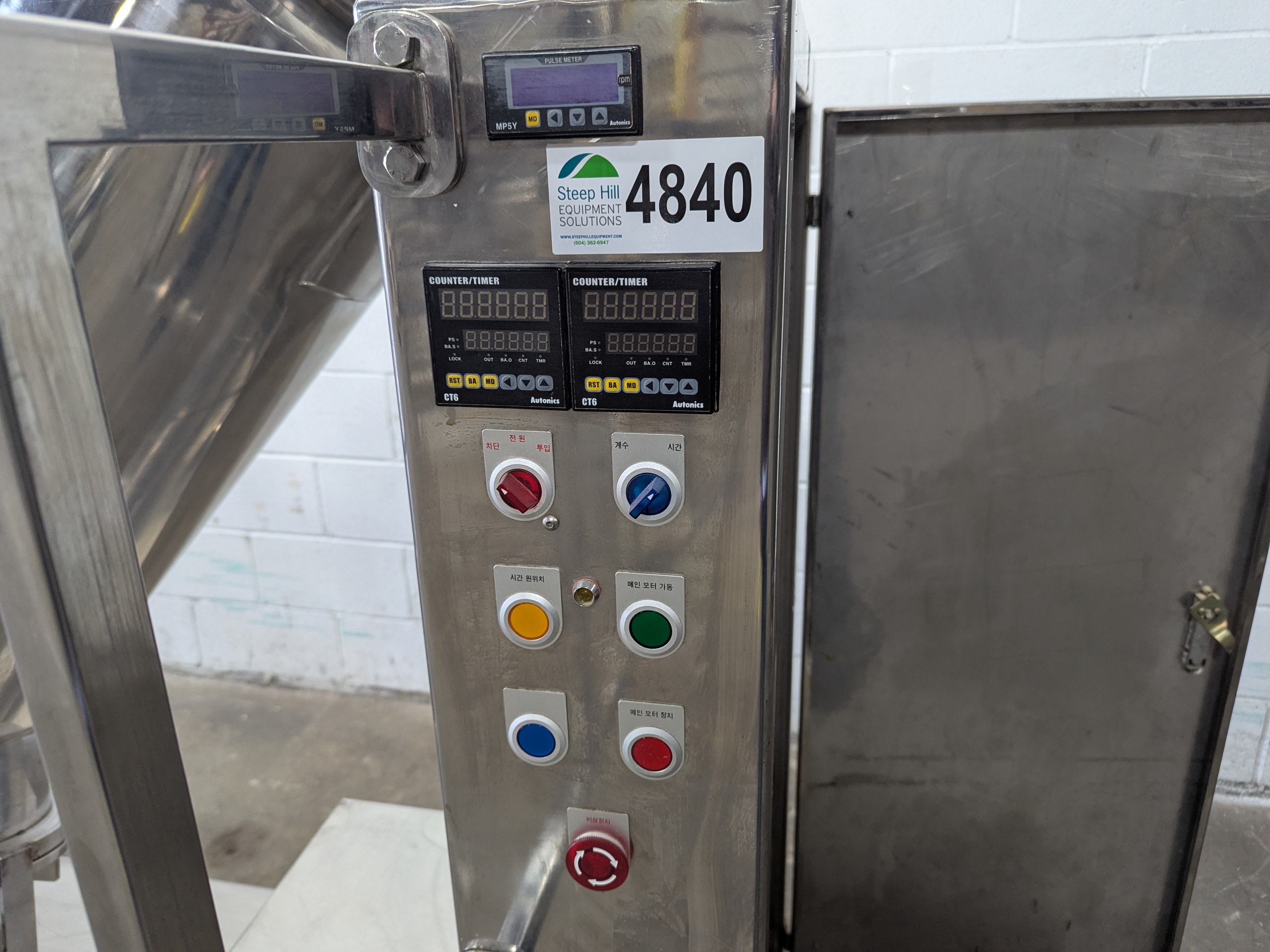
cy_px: 476
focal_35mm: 24
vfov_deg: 56.8
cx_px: 635
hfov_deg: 71.6
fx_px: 881
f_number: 1.85
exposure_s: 1/54.8
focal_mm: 6.81
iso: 209
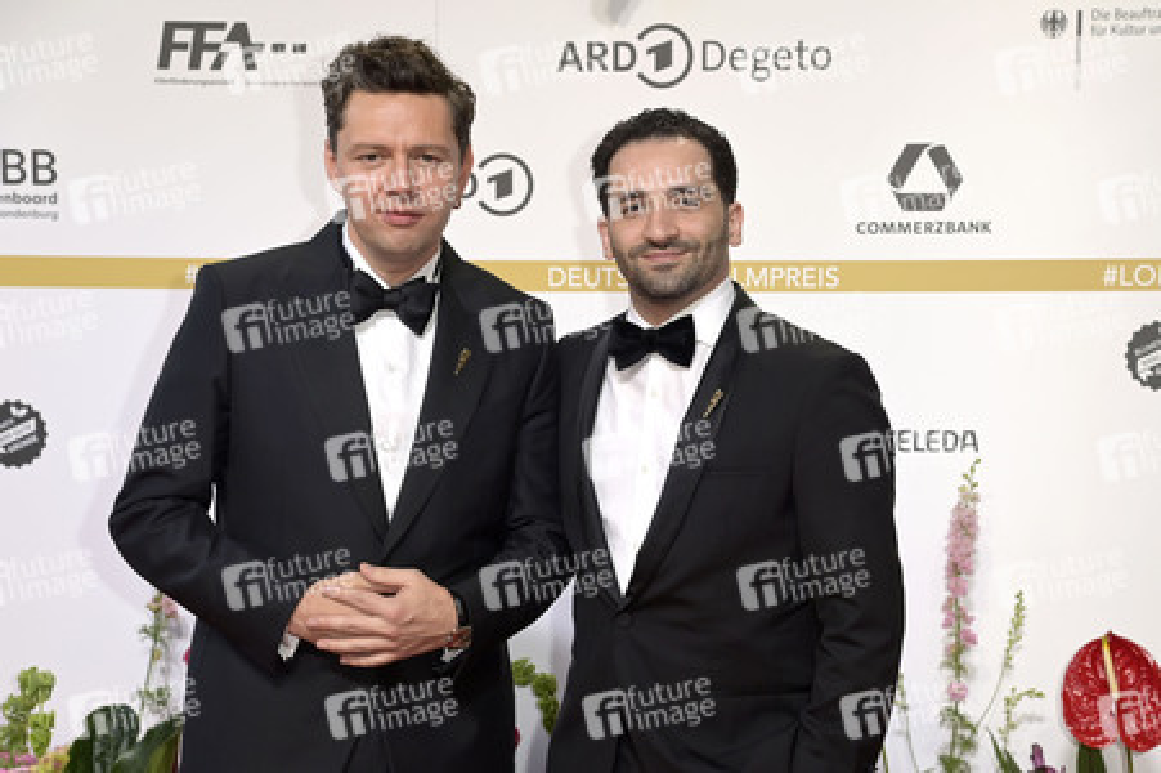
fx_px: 2514
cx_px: 580
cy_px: 386
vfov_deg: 17.5
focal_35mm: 78
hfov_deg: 26.0
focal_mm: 78
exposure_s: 1/250
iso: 640
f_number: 5
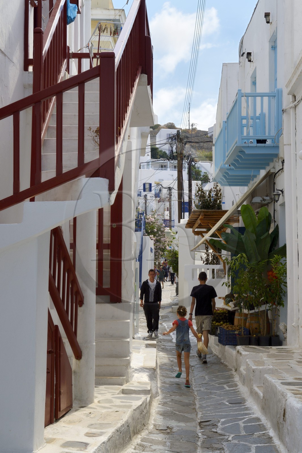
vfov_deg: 33.4
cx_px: 151
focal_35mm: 60
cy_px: 226
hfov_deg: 22.6
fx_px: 755
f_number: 16
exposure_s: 1/200
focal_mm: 60
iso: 200
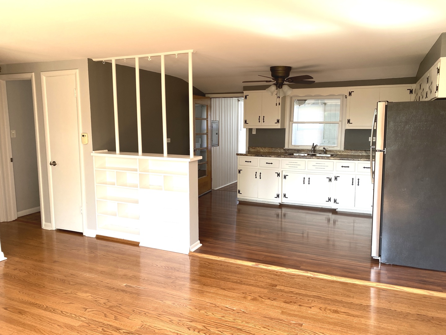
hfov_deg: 67.3
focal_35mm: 26
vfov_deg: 53.1
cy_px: 168
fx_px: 335
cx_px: 223
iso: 64
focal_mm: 4.25
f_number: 1.8
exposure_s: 1/121
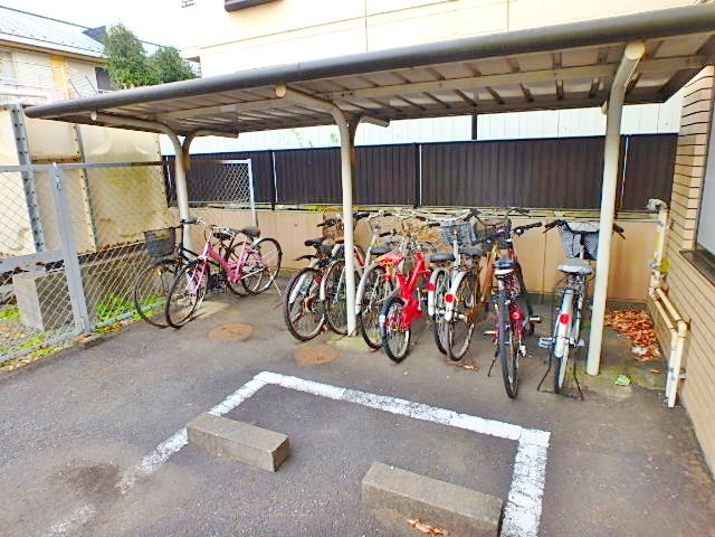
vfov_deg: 63.4
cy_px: 268
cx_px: 358
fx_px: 434
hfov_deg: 79.0
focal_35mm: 21
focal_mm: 3.7
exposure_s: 1/100
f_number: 3.5
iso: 125
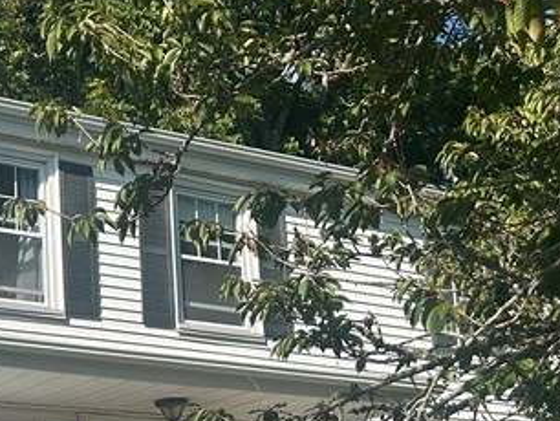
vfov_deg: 16.7
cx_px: -42
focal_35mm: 87
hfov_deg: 21.4
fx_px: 1409
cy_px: 386
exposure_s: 1/5587
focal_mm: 5.7
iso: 50
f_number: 1.5
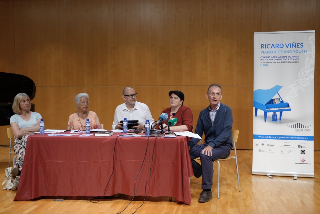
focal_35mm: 44
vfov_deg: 30.5
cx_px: 161
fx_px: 391
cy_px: 109
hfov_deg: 44.5
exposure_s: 1/100
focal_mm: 29
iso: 1600
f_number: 4
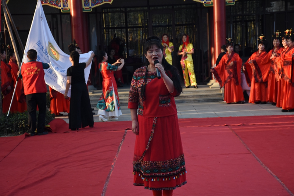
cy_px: 98
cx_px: 147
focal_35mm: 99
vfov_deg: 13.8
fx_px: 808
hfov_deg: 20.6
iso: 800
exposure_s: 1/640
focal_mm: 66
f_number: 6.3
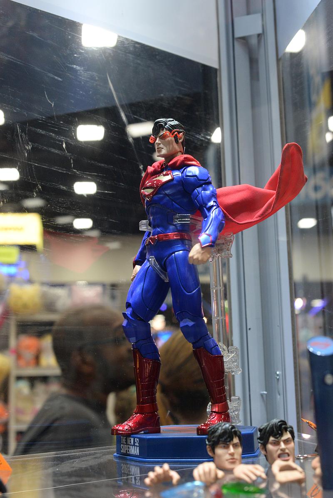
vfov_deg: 39.6
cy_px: 249
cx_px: 166
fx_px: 693
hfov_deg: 27.0
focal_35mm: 50
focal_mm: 50
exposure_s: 1/125
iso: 3200
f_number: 7.1
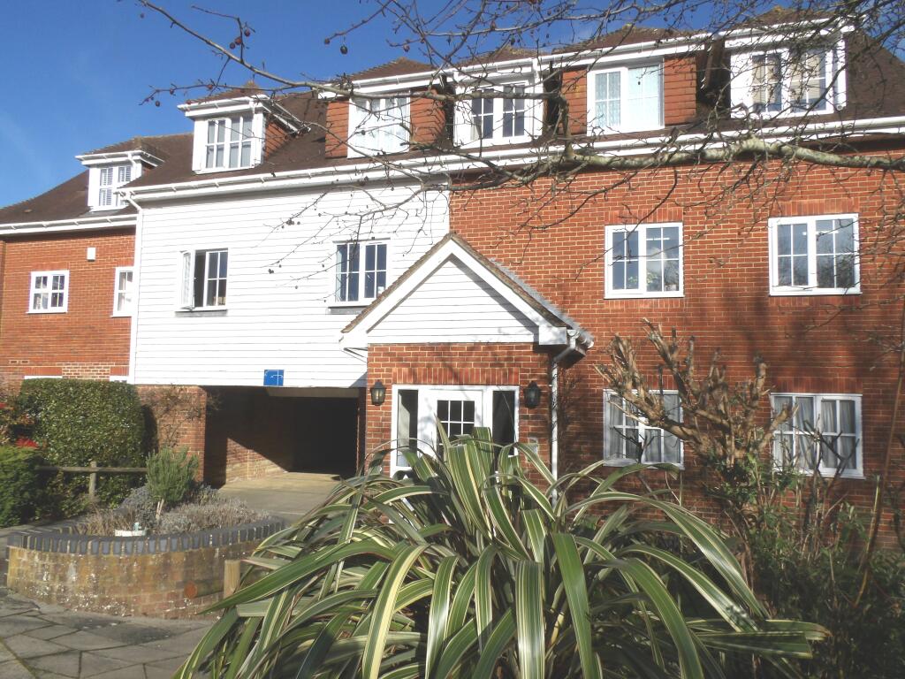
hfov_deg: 71.6
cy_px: 340
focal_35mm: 24
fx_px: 627
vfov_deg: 56.8
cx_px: 452
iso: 100
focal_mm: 4.3
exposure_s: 1/525
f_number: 6.2
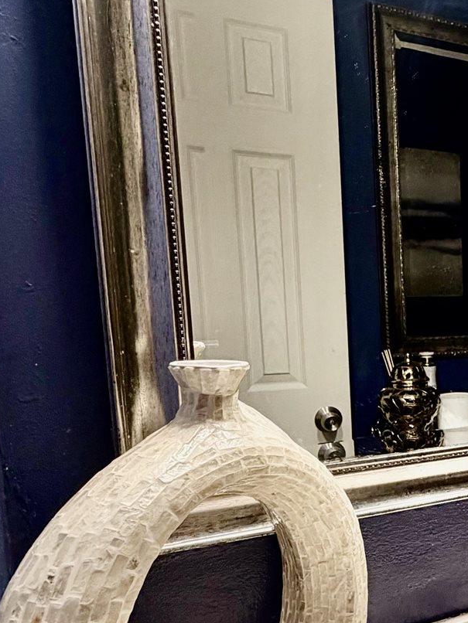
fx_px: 721
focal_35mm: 40
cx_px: 636
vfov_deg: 46.4
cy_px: 388
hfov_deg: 28.3
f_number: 2.2
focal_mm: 2.22
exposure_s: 1/120
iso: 250
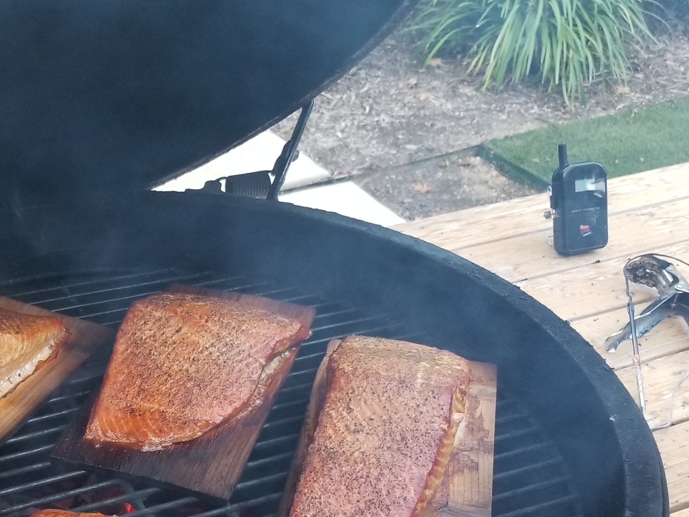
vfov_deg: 27.8
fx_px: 1015
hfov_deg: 36.0
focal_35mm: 51
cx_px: 121
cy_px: 435
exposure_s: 1/60
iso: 125
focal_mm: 4.25
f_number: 1.7
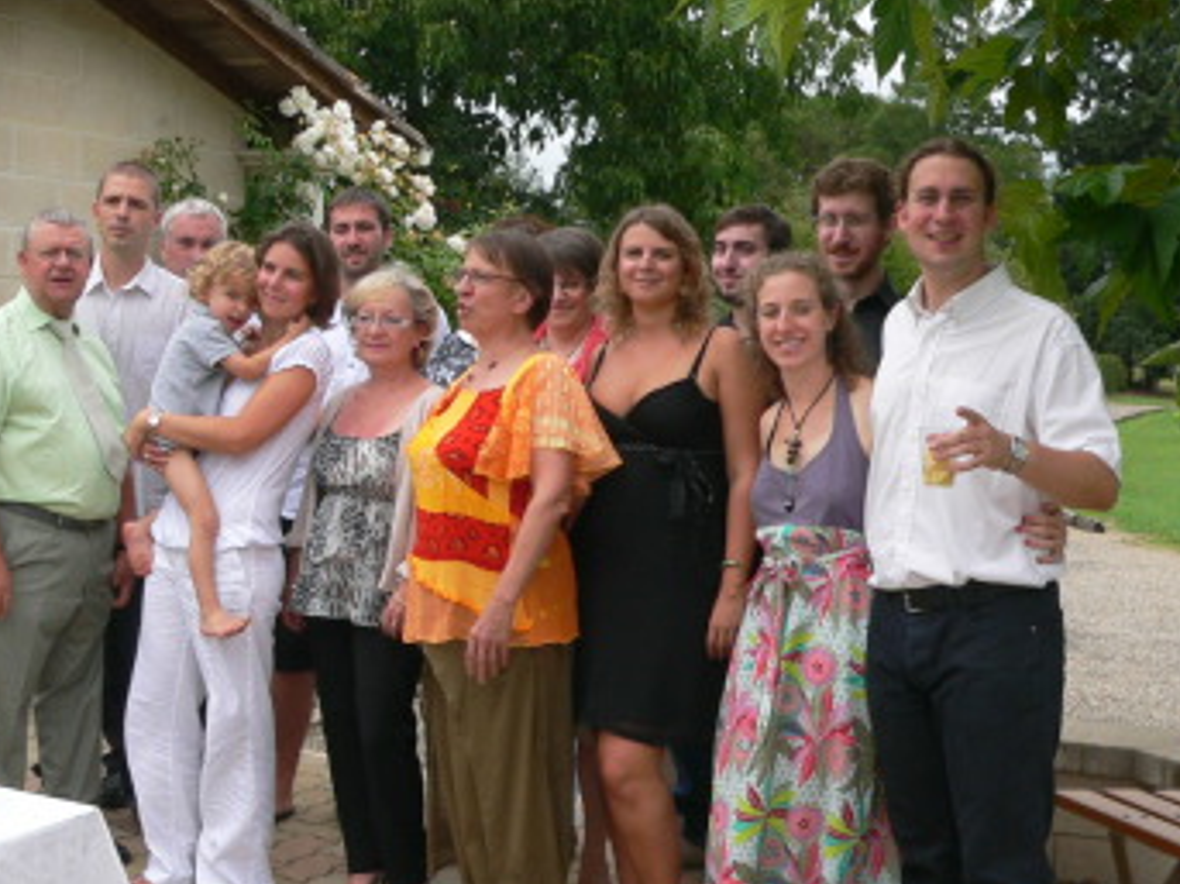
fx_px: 1908
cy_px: 461
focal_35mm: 56
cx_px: 538
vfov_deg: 26.1
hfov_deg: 34.3
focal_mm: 6
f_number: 2.8
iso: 80
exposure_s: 1/500
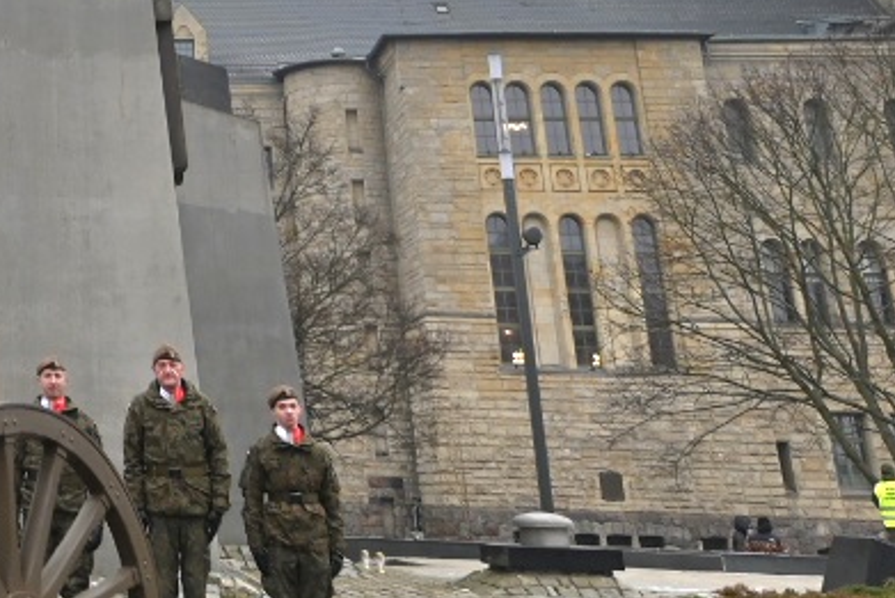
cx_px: -140
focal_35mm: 58
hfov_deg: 30.1
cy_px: -53
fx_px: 1442
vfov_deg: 22.2
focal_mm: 14
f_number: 2.8
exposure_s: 1/400
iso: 100
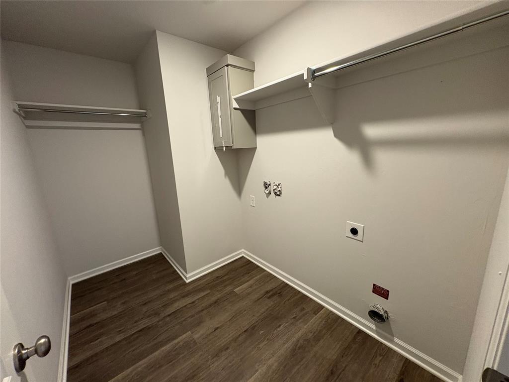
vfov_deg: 85.7
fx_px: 206
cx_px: 254
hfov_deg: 102.1
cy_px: 191
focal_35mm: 14
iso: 250
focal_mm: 2.22
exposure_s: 1/60
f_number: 2.2
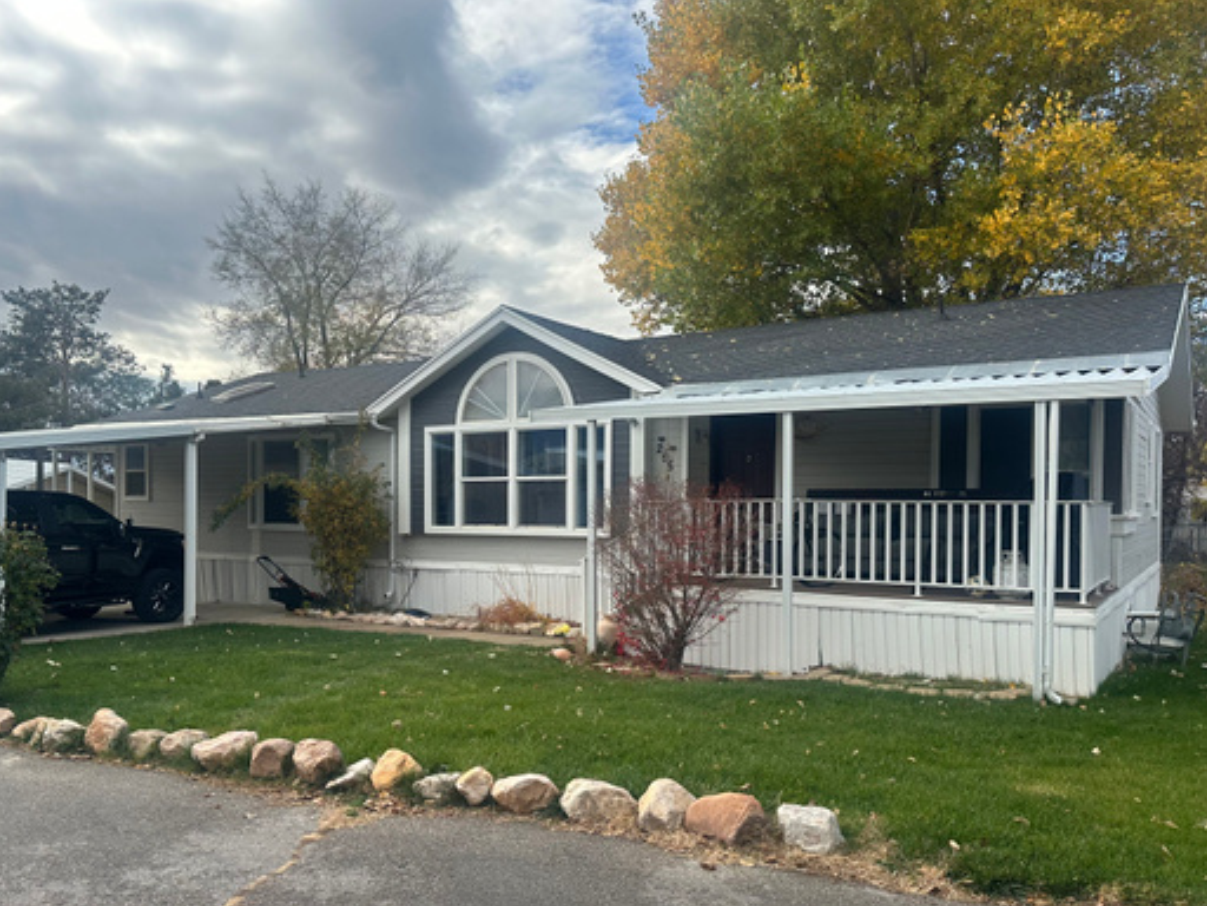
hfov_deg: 59.7
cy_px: 526
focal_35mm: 30
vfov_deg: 46.6
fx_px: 1046
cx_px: 519
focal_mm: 6.86
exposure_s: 1/2469
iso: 80
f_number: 1.78
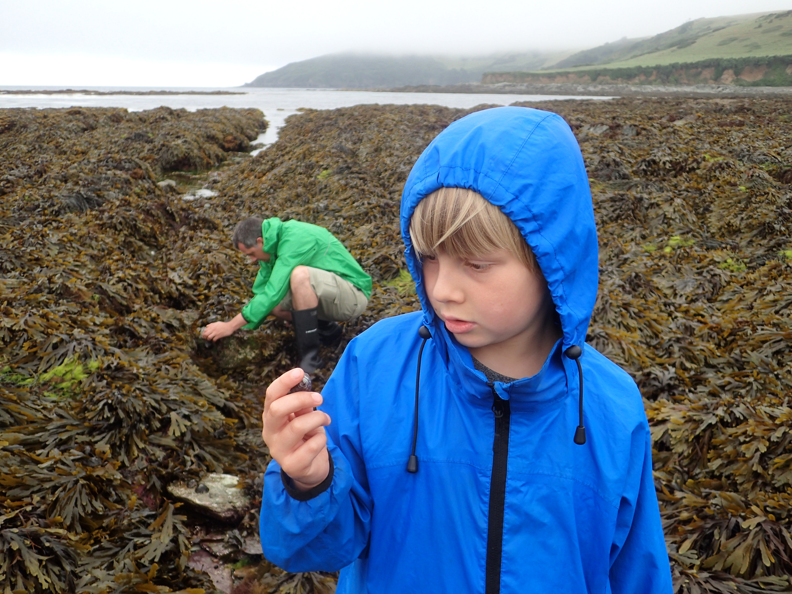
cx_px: 396
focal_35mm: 30
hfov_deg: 60.0
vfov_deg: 46.8
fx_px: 686
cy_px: 297
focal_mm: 5.5
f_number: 2.3
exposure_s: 1/500
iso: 100
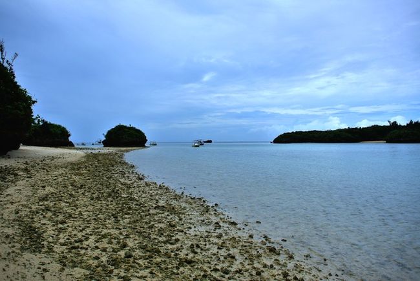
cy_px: 140
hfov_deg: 67.3
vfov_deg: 48.0
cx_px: 210
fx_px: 315
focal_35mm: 27
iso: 100
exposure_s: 1/640
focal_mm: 10
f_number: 3.2
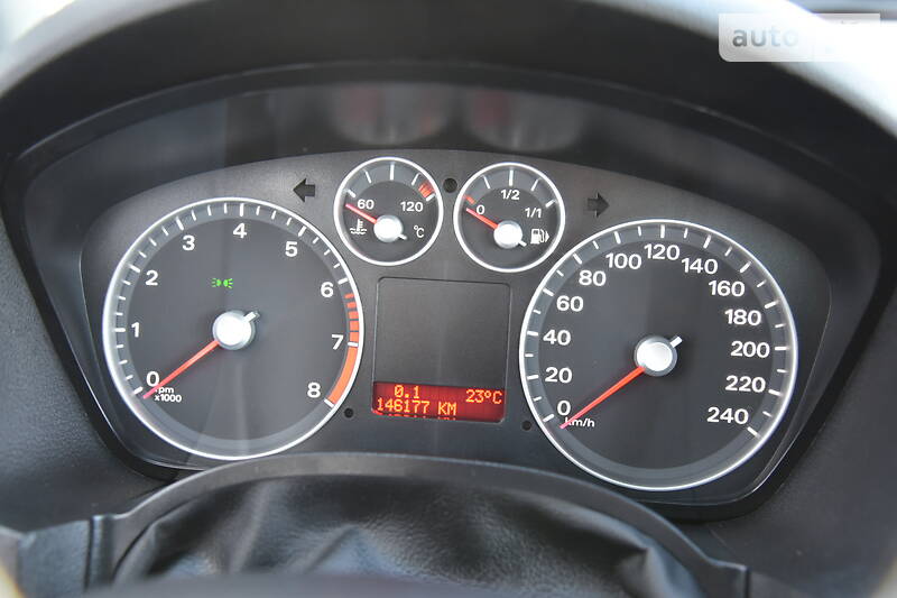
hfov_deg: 50.7
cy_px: 299
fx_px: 947
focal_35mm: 38
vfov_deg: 35.0
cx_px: 448
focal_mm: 38
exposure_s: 1/60
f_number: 4
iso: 1800
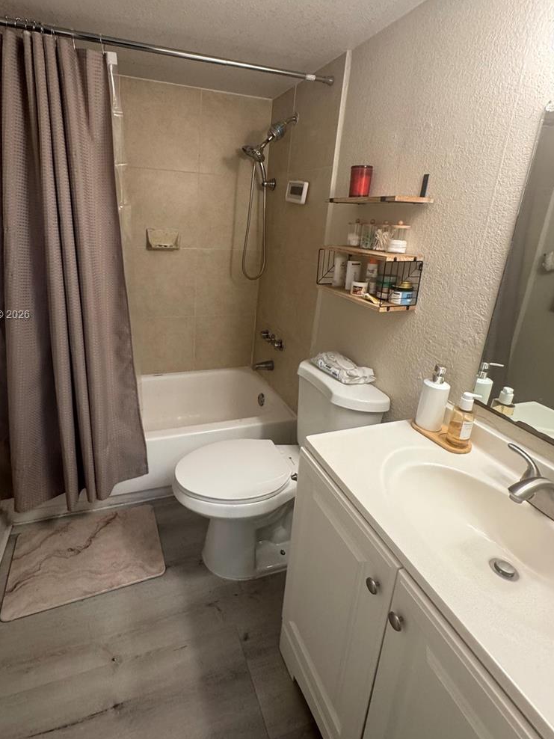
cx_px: 228
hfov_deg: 74.1
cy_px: 316
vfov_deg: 90.4
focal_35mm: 17
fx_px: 363
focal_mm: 2.22
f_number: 2.2
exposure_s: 1/60
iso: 250
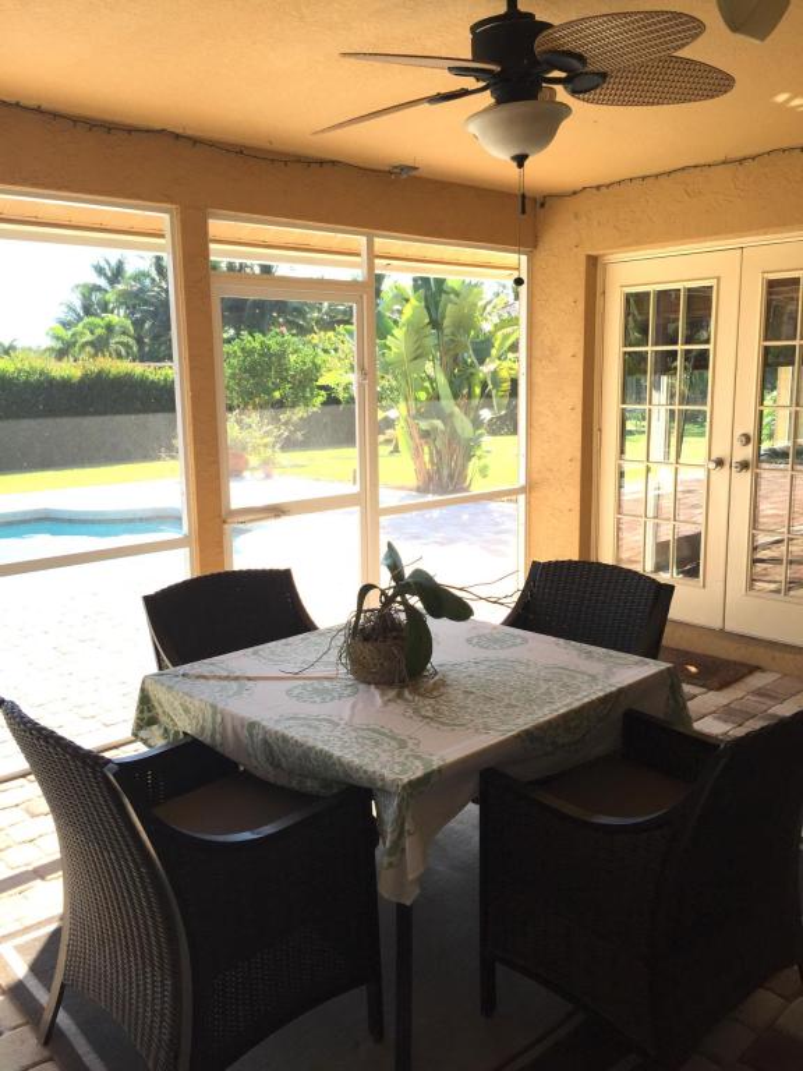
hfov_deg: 48.2
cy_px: 536
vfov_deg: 61.7
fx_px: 897
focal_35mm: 29
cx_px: 402
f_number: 2.2
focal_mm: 4.15
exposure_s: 1/488
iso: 32
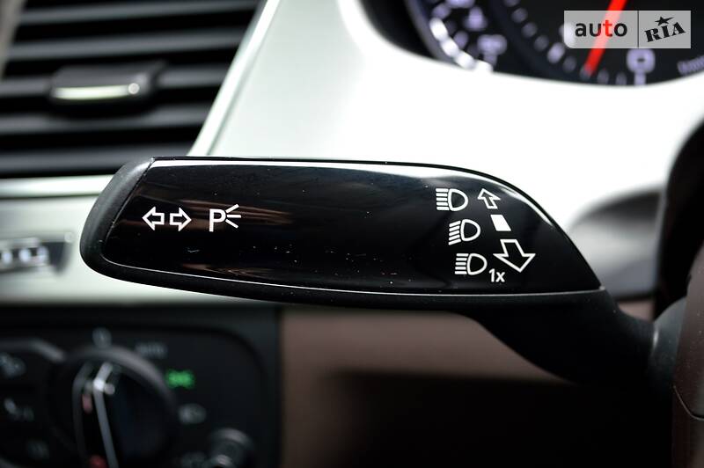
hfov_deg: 35.1
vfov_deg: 23.7
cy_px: 234
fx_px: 1114
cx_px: 352
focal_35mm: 57
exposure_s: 1/25
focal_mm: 38
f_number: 5
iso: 400
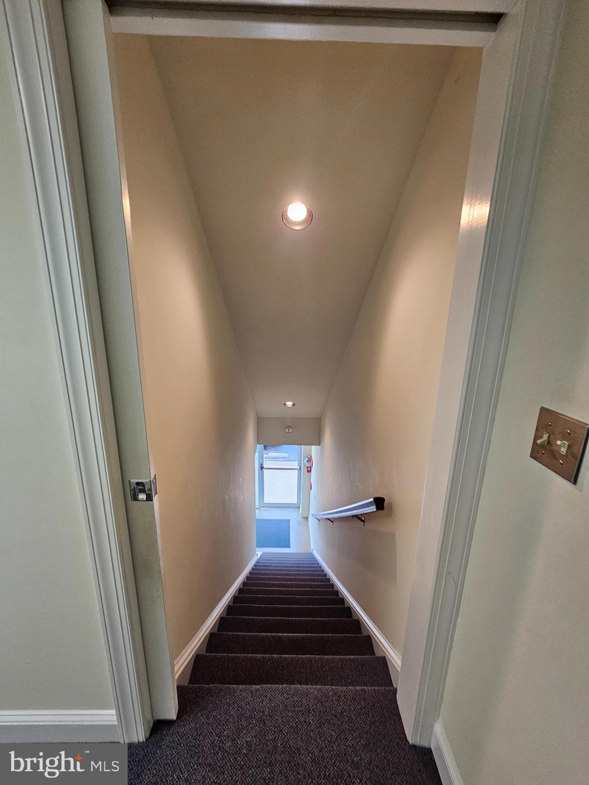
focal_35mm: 13
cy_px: 392
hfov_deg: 89.9
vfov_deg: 106.2
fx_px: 295
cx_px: 294
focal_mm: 2.2
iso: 160
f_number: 2.2
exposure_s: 1/60
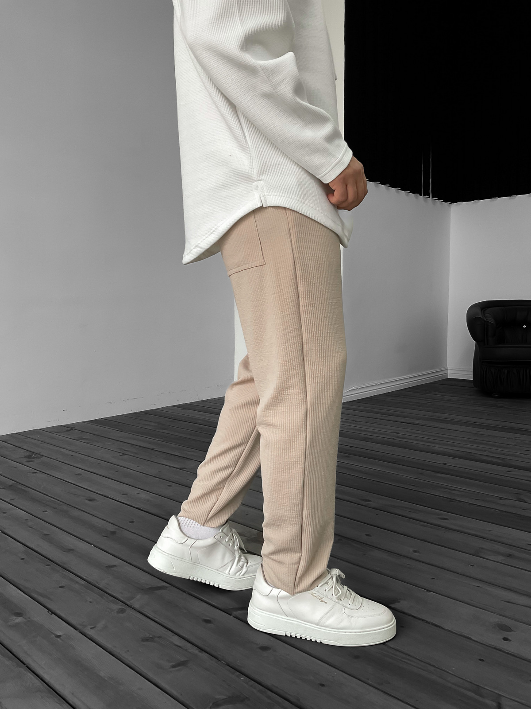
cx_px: 266
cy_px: 354
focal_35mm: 29
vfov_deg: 61.7
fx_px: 593
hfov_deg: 48.2
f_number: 1.8
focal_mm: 3
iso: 50
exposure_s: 1/120
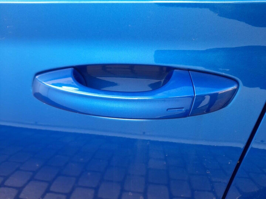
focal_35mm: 25
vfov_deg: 54.9
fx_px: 192
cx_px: 133
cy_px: 100
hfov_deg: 69.4
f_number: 2
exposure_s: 1/50
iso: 50
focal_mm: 4.6
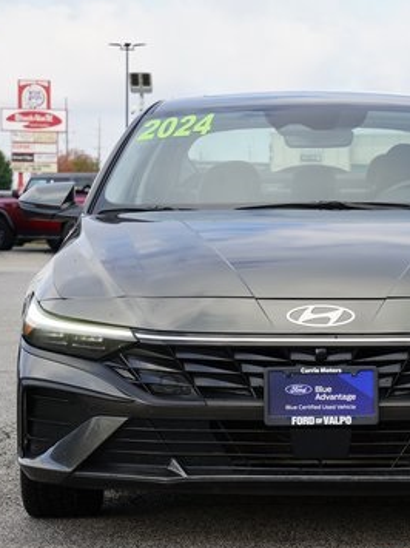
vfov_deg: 15.2
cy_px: 280
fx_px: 2054
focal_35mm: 130
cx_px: 302
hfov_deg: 11.4
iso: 100
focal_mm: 75
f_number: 9
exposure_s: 1/100
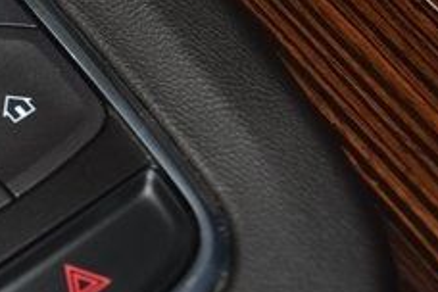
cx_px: -148
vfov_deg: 10.4
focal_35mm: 130
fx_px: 1586
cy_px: 9
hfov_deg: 14.9
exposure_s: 1/80
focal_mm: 31
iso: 640
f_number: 4
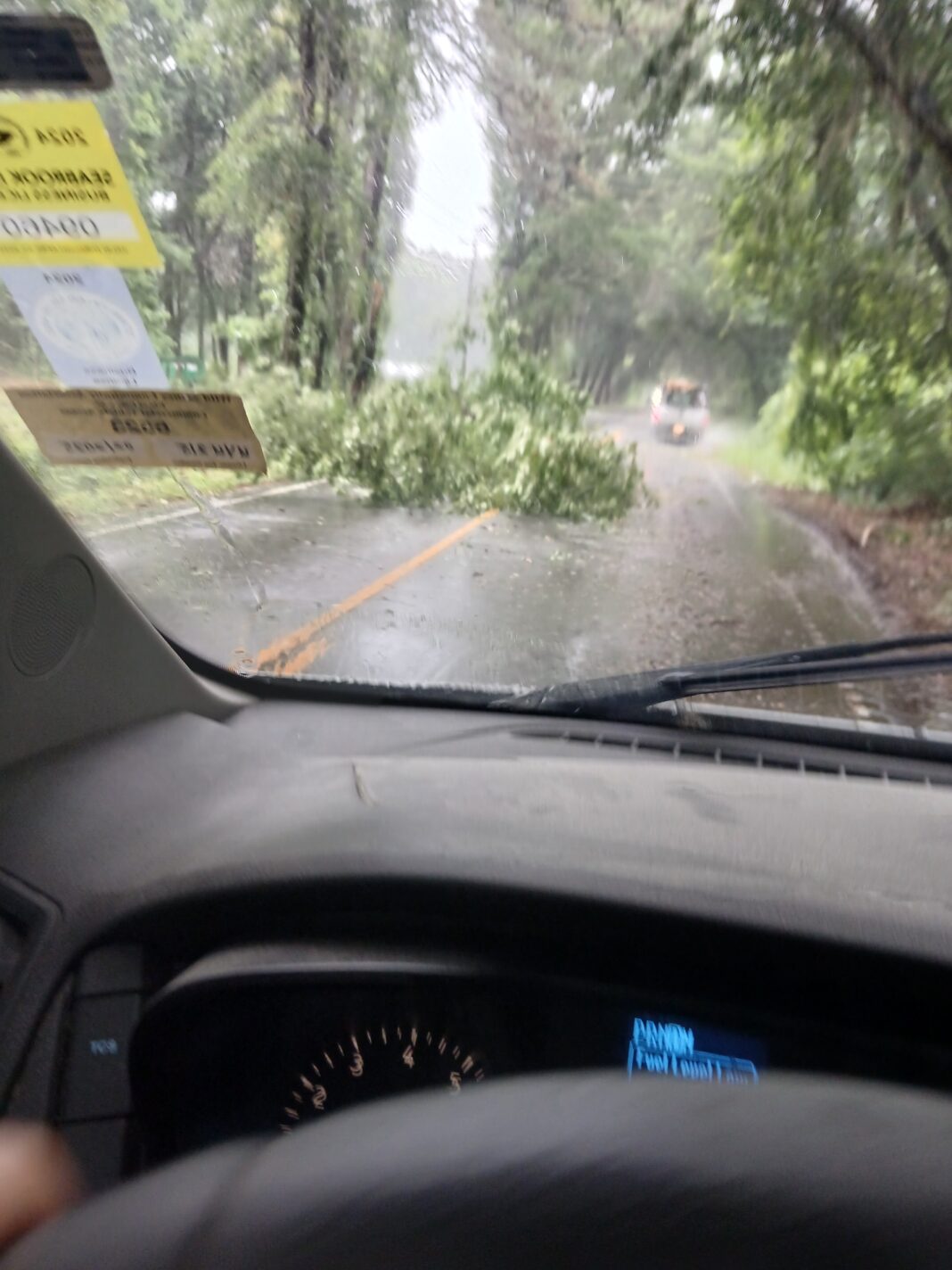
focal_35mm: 26
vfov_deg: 67.3
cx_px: 476
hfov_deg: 53.1
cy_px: 635
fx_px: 953
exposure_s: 1/50
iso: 125
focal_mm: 3.98
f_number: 1.8
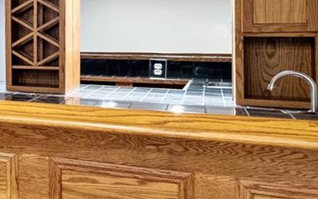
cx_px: -284
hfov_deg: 20.2
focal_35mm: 64
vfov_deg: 20.1
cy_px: 42
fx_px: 555
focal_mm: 8
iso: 400
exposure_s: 1/15
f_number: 8
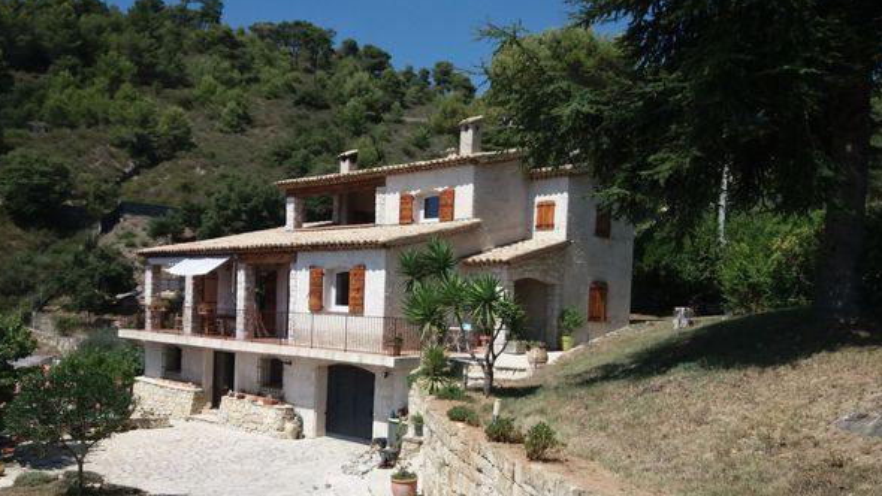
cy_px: 330
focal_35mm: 31
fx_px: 725
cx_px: 438
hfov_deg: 62.6
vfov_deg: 37.4
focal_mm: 3.7
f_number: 1.9
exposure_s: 1/2178
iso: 64
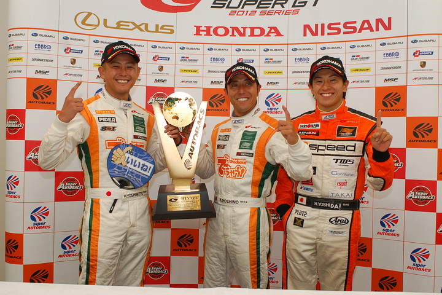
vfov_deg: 36.9
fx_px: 442
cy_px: 148
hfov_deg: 53.1
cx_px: 221
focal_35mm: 36
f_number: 4
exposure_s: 1/60
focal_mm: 24
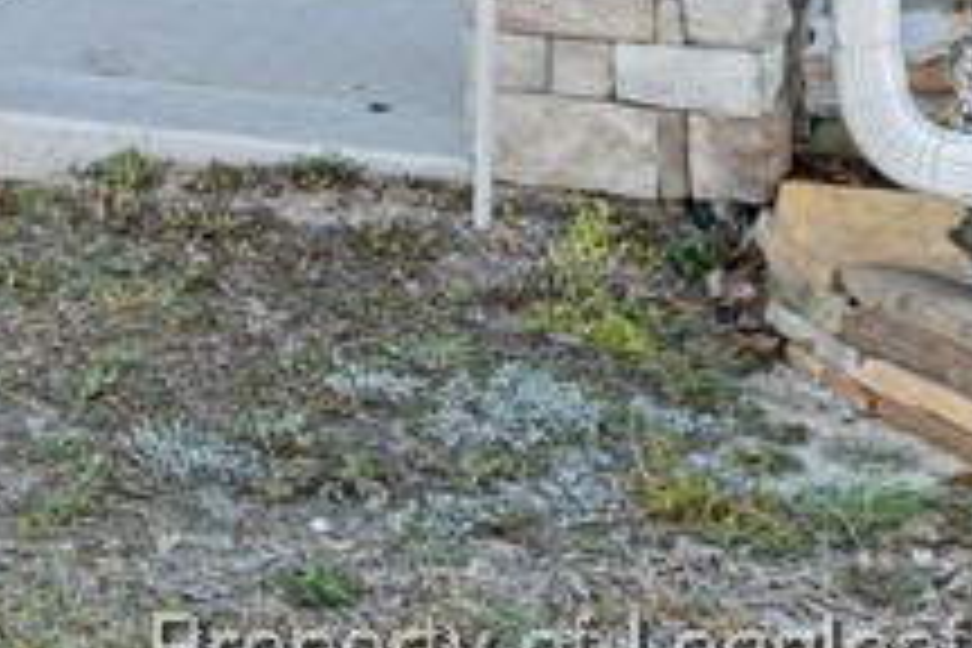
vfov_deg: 8.5
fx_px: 4010
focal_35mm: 149
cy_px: -884
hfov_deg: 13.2
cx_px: -421
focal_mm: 29.5
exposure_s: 1/100
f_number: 8
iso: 250
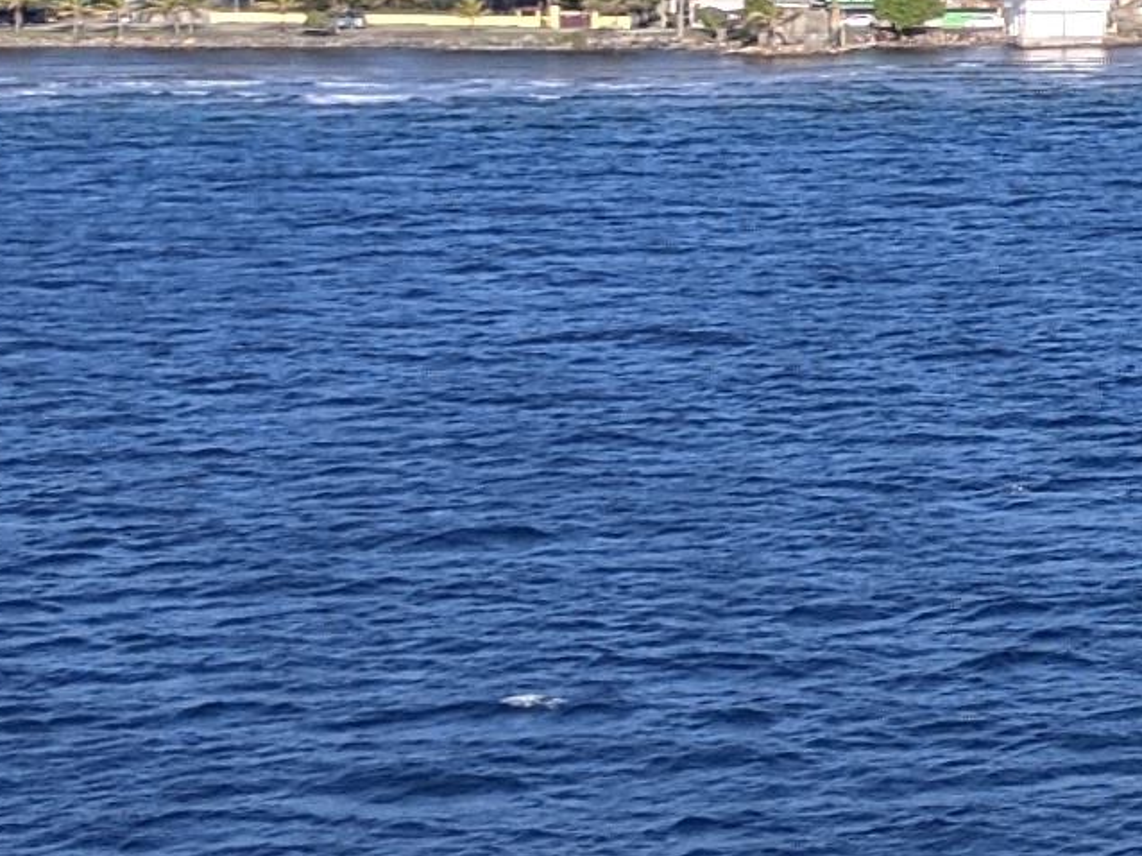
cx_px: 3052
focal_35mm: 165
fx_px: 5441
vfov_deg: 8.9
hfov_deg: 9.9
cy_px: 4
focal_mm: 4.67
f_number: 2
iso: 49
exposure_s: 1/1550
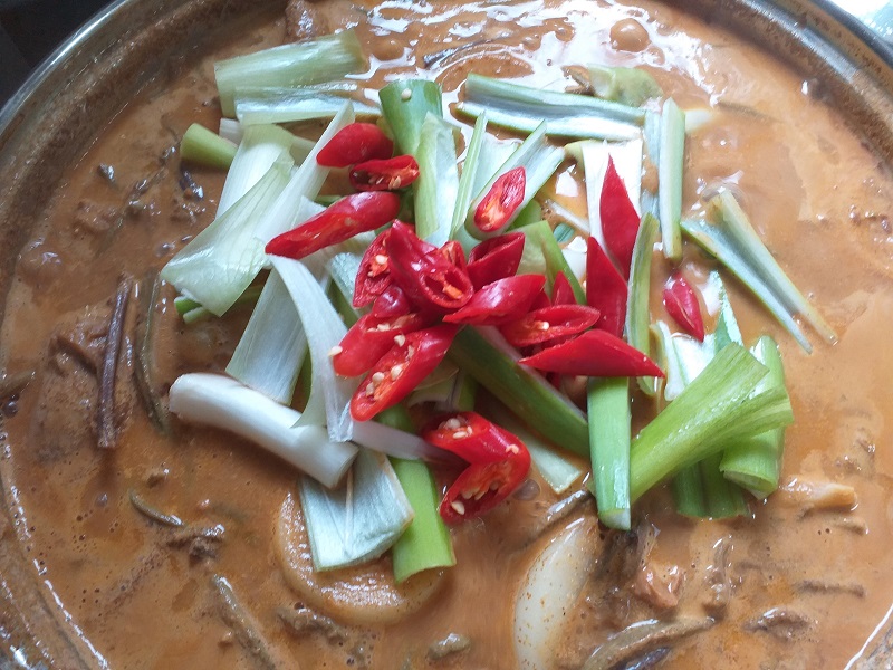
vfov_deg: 53.1
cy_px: 335
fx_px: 671
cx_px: 446
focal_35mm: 26
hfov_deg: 67.3
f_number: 1.9
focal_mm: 3.6
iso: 80
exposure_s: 1/50
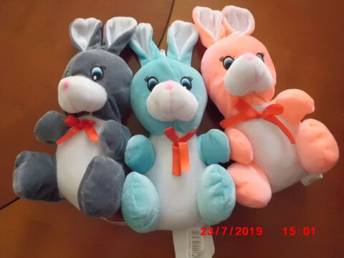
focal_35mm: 26
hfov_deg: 67.3
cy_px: 129
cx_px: 172
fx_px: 258
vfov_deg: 53.1
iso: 800
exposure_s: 1/40
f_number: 3.2
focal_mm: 4.6
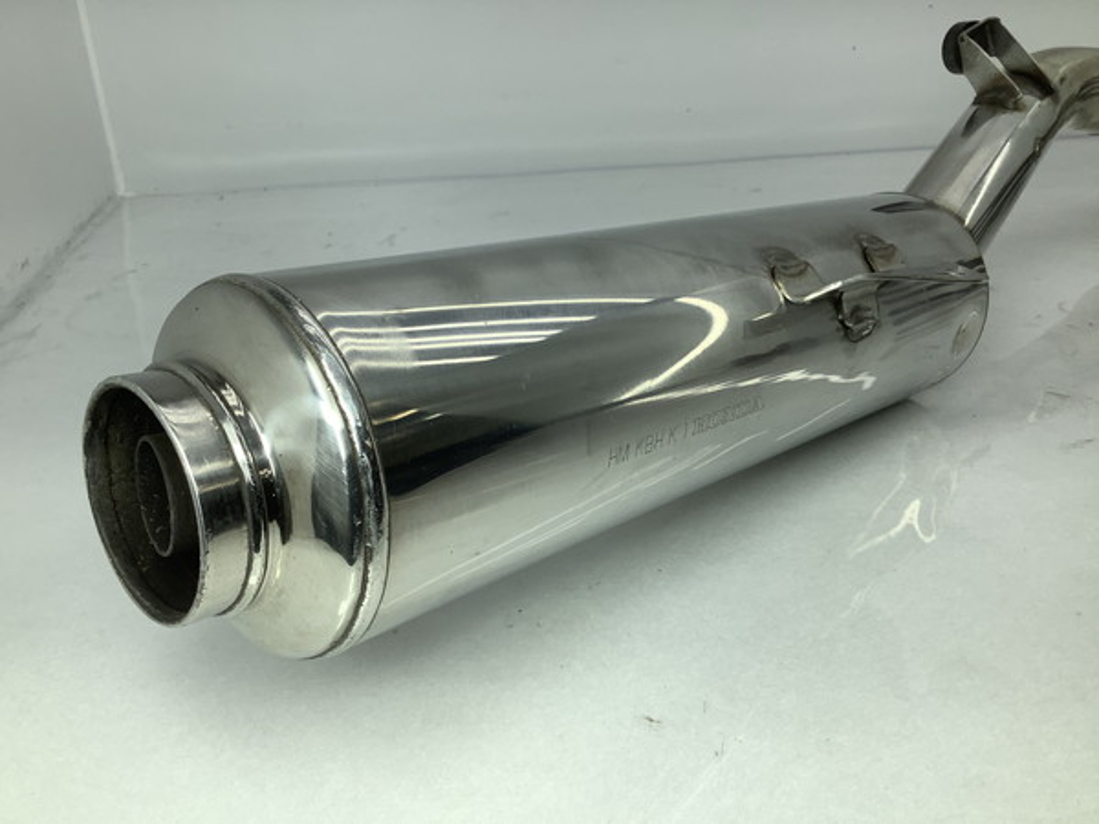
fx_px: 984
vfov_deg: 45.4
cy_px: 412
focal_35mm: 31
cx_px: 550
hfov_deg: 58.4
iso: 25
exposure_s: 1/485
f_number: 2.4
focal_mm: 3.3
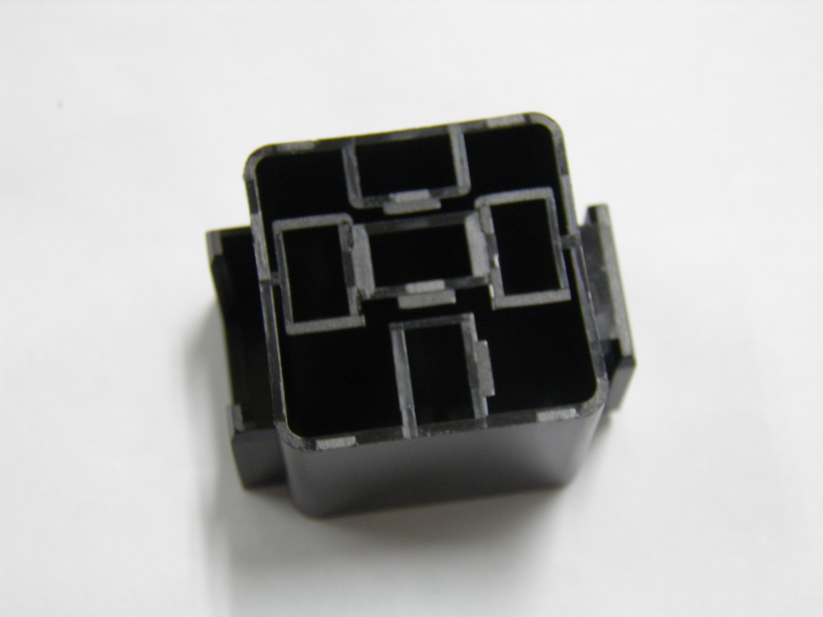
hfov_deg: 23.3
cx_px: 412
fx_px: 1997
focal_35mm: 84
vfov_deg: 17.6
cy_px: 308
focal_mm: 15.2
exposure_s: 1/15
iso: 200
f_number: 3.9
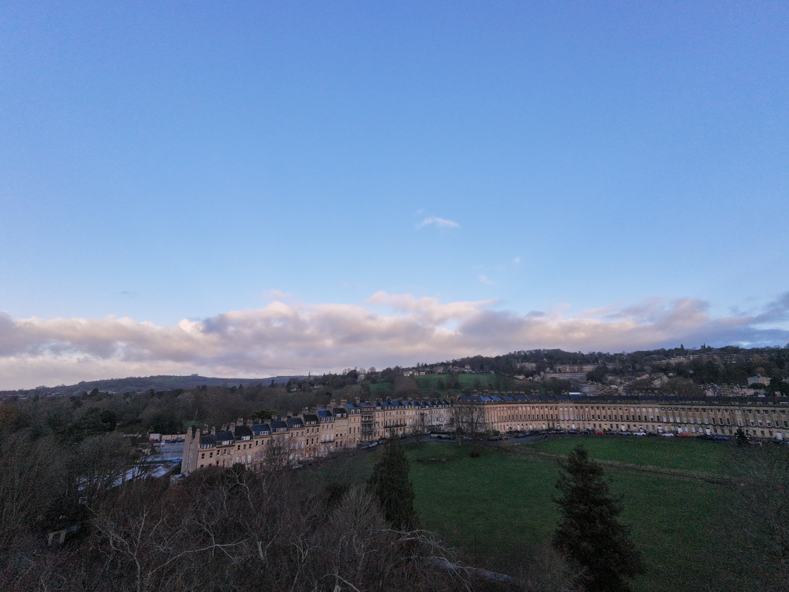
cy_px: 296
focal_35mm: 16
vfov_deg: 78.1
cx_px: 394
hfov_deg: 94.5
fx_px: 365
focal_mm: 3.05
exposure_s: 1/725
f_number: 2.2
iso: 340
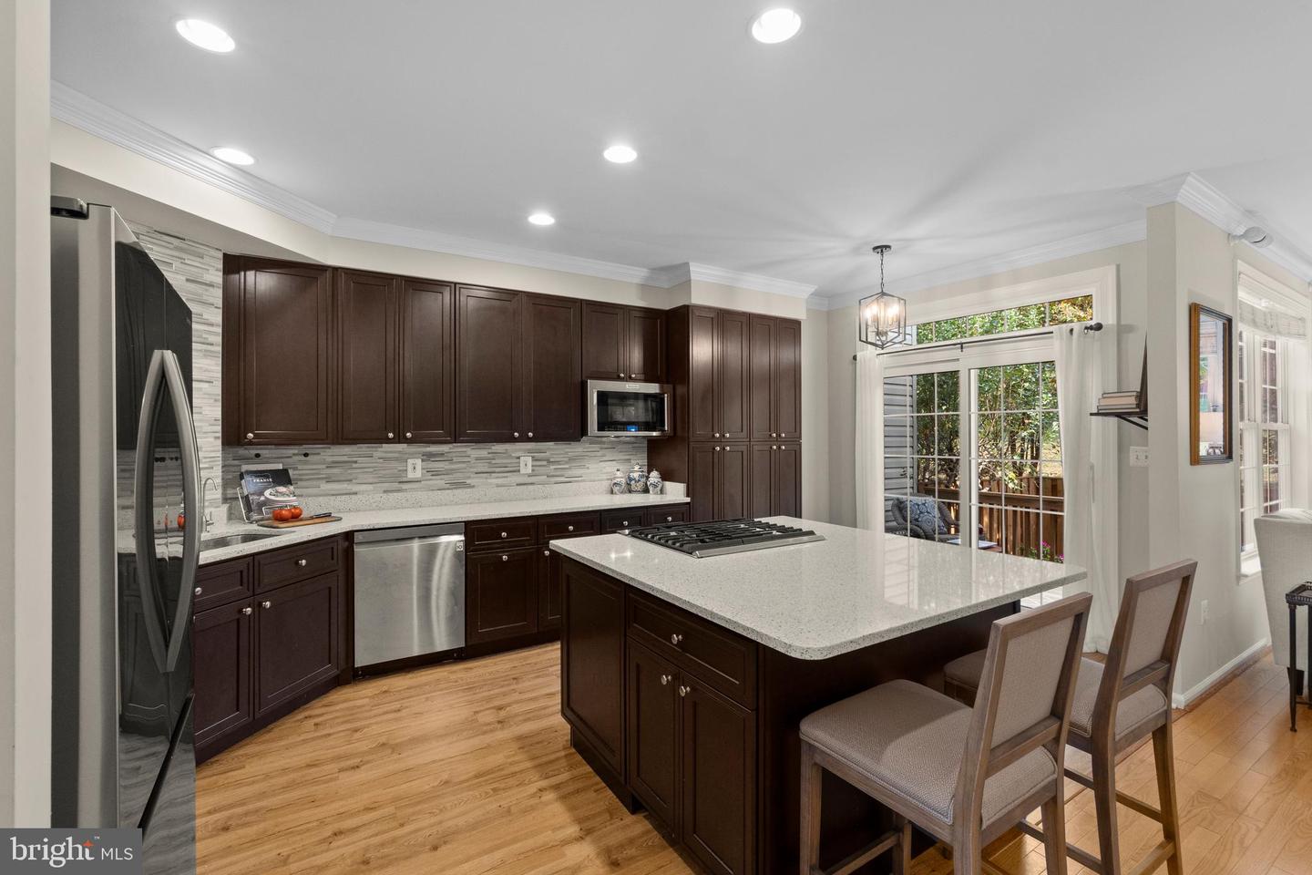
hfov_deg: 100.4
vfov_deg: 77.3
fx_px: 547
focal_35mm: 15
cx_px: 656
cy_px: 438
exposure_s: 1/3
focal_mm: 10
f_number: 9
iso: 800
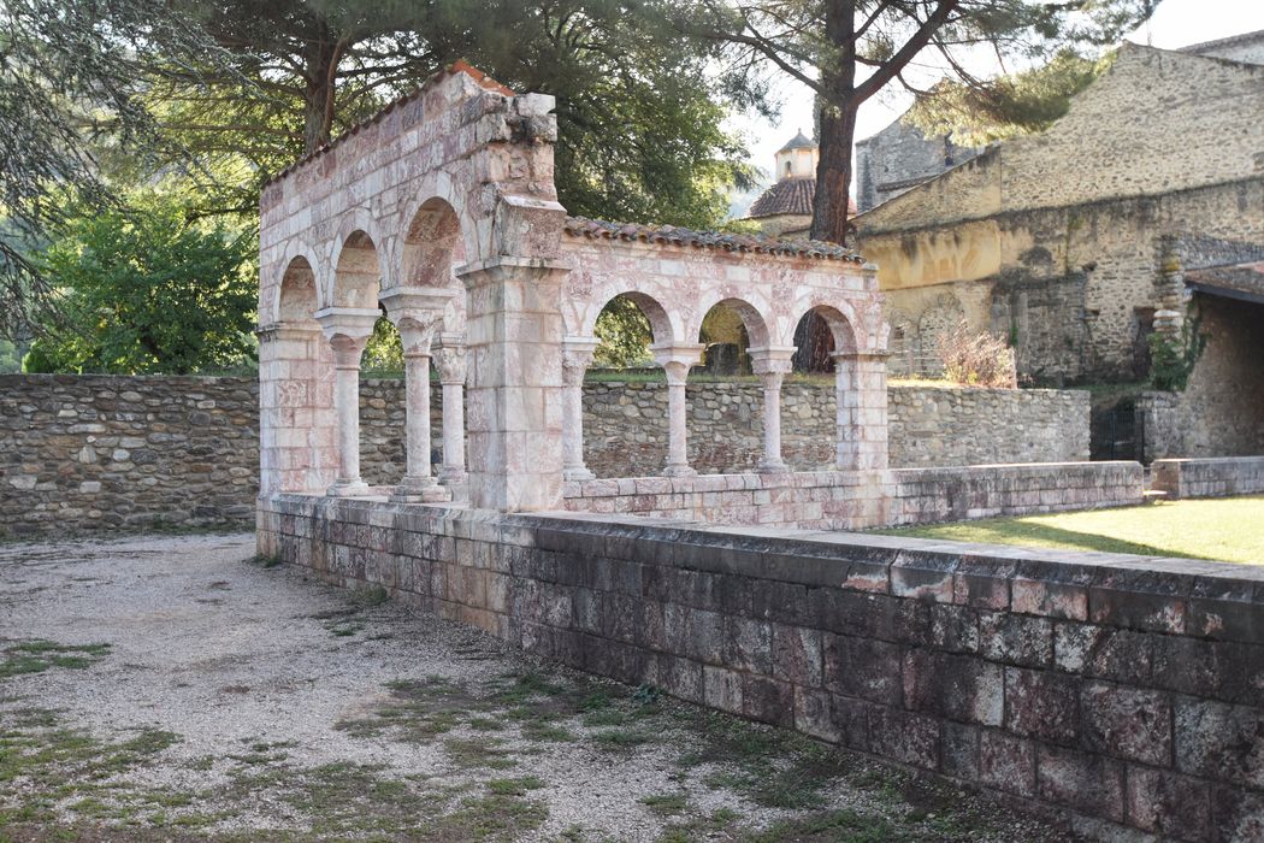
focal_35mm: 36
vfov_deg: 36.9
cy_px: 422
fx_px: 1264
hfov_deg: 53.1
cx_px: 632
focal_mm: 24
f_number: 6.3
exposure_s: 1/160
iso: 400
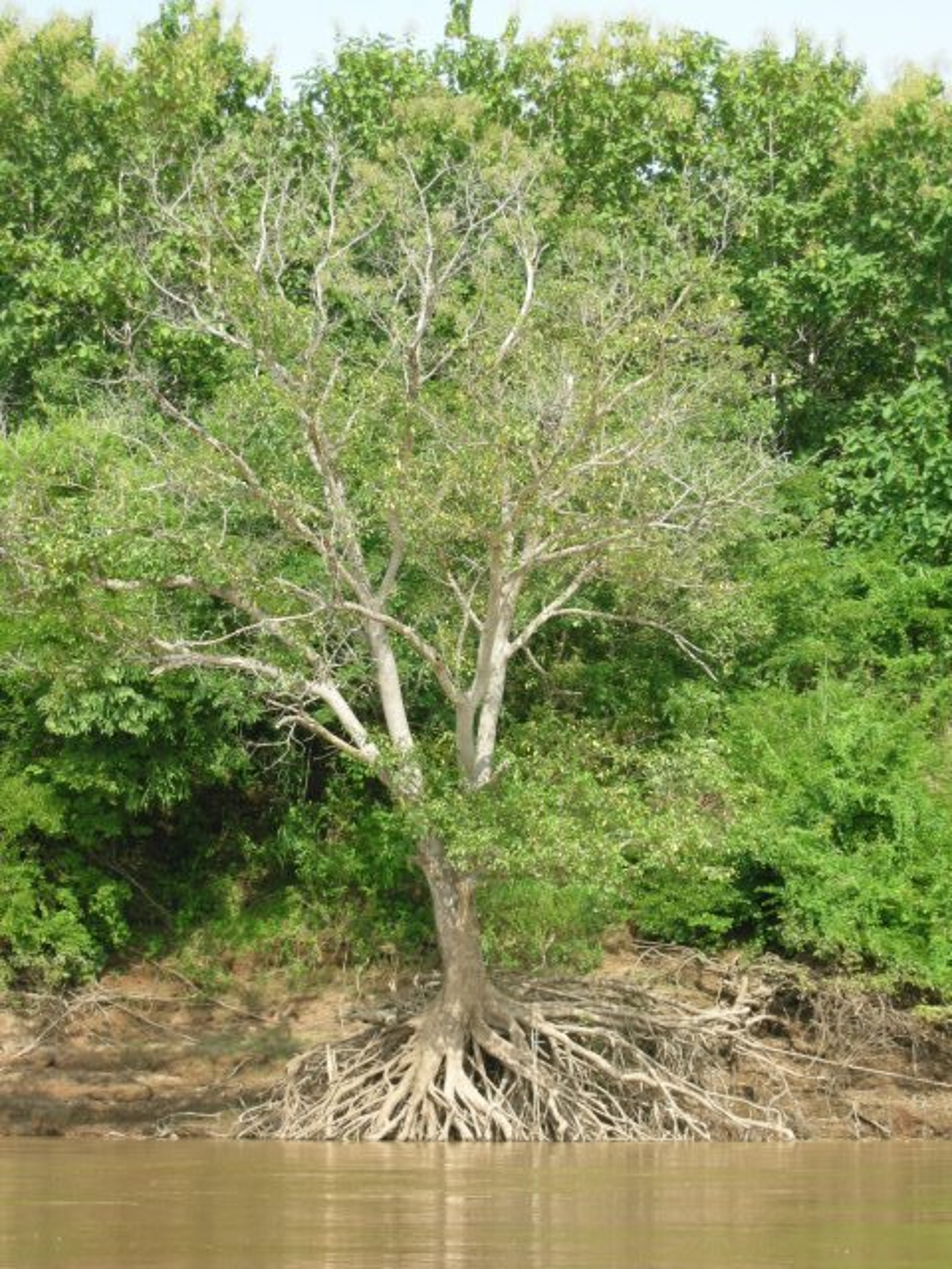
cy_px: 634
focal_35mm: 103
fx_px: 3777
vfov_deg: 19.1
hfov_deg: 14.4
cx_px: 476
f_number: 4.7
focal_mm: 21.5
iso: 64
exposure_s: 1/175
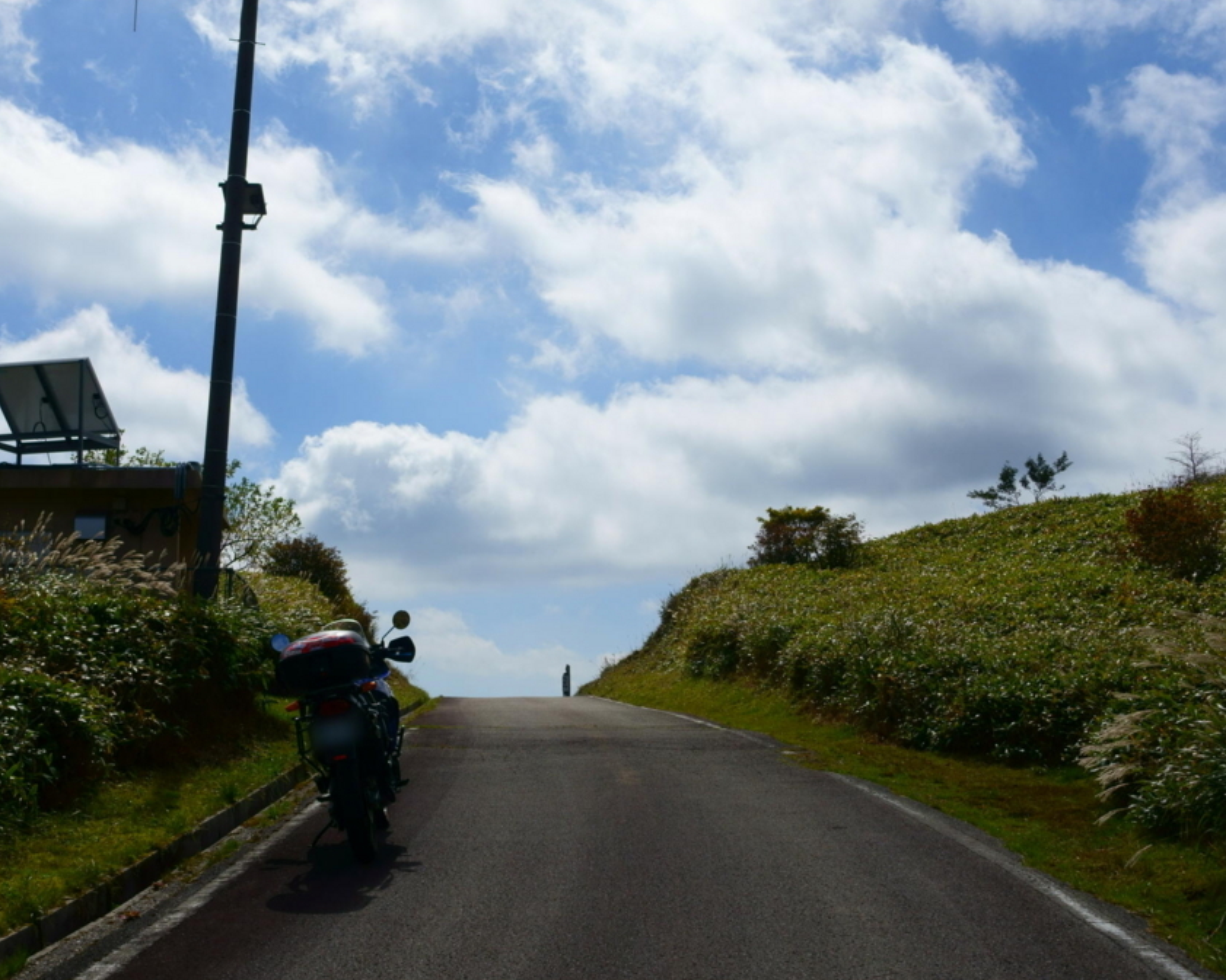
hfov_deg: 38.7
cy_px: 492
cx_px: 542
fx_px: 1742
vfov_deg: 31.5
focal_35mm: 48
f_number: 5.6
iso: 125
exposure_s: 1/200
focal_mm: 15.31
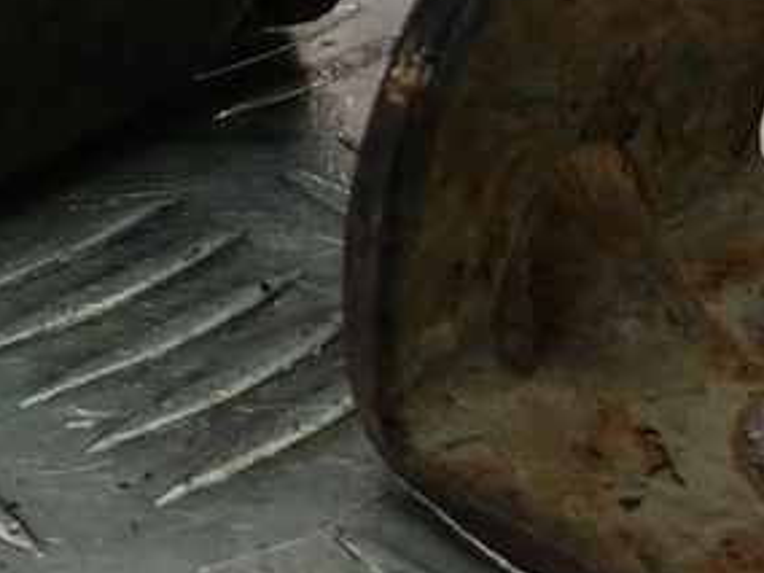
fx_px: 1832
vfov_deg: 16.8
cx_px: 296
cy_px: -172
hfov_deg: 23.5
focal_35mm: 83
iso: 110
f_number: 1.6
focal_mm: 4.11
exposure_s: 1/66.7
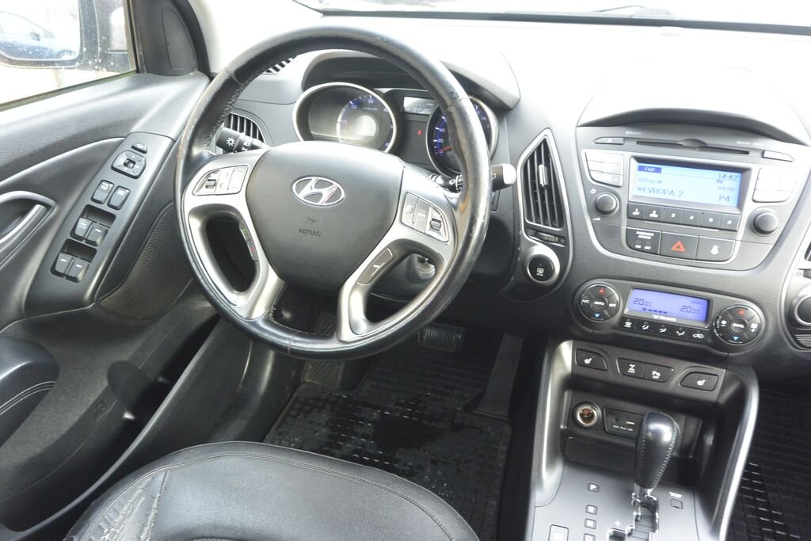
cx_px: 406
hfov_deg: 67.4
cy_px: 270
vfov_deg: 47.9
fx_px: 608
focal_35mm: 27
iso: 400
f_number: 3.5
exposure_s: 1/60
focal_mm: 10
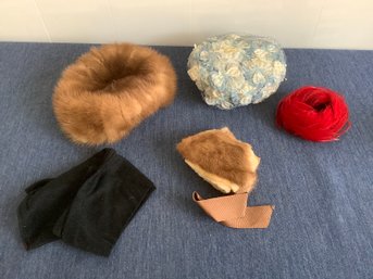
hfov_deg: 58.4
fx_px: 334
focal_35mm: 31
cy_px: 140
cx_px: 186
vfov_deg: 45.4
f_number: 2.4
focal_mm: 3.3
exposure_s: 1/100
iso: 50
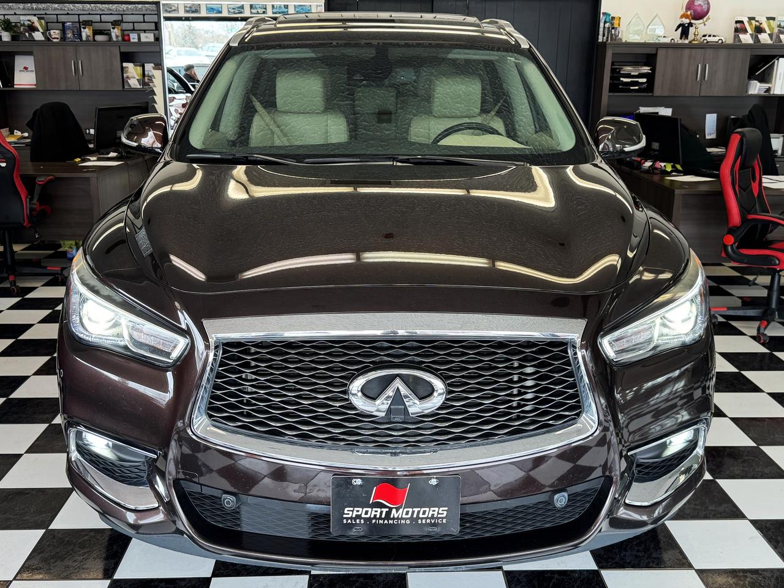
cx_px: 392
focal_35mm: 38
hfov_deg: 49.0
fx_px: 861
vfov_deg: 37.7
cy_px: 294
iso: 80
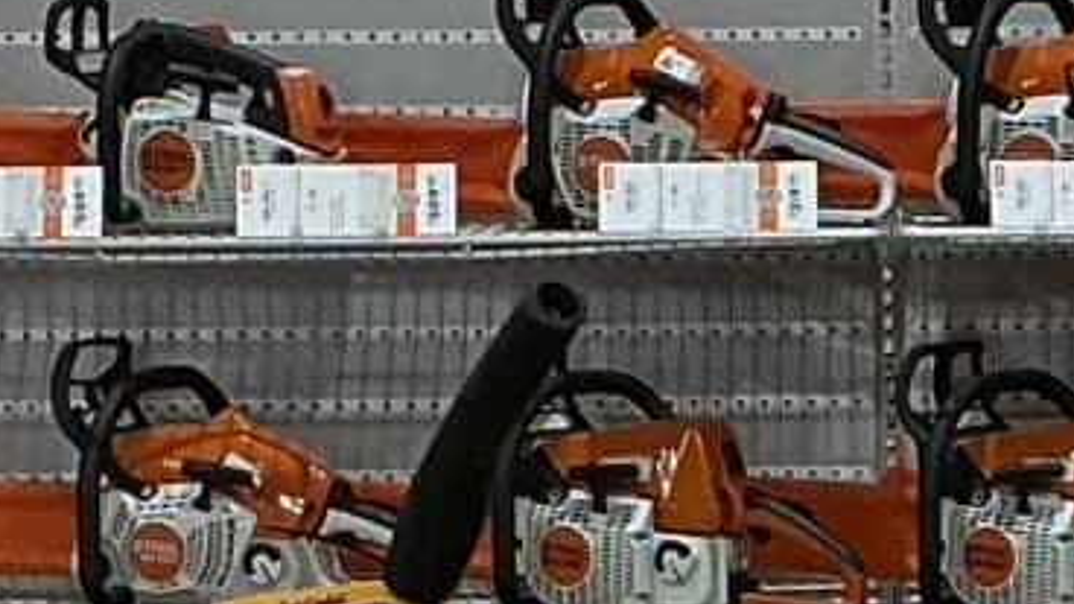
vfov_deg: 5.3
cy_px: 1497
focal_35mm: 220
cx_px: 1004
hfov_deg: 9.7
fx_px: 6265
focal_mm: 3
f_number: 1.8
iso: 64
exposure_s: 1/60
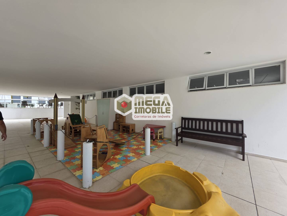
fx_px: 108
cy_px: 108
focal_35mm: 13
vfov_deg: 89.9
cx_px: 144
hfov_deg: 106.2
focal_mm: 2.2
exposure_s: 1/120
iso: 20
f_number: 1.9
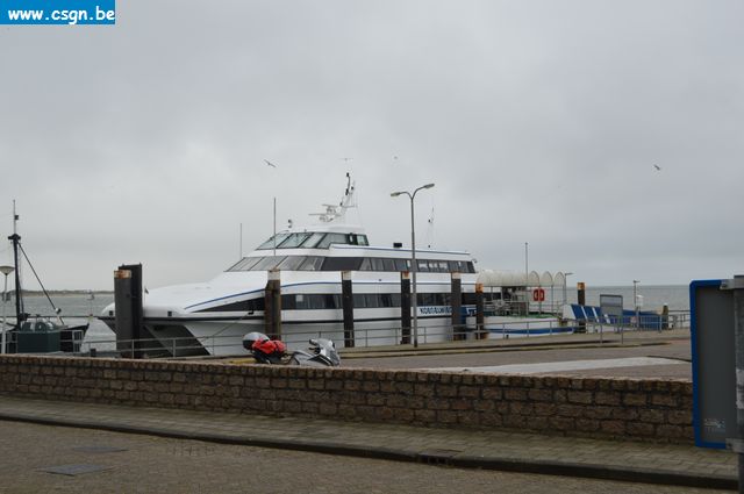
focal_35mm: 46
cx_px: 372
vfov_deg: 28.9
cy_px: 247
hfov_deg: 42.4
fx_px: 960
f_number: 8
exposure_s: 1/250
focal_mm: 31
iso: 100
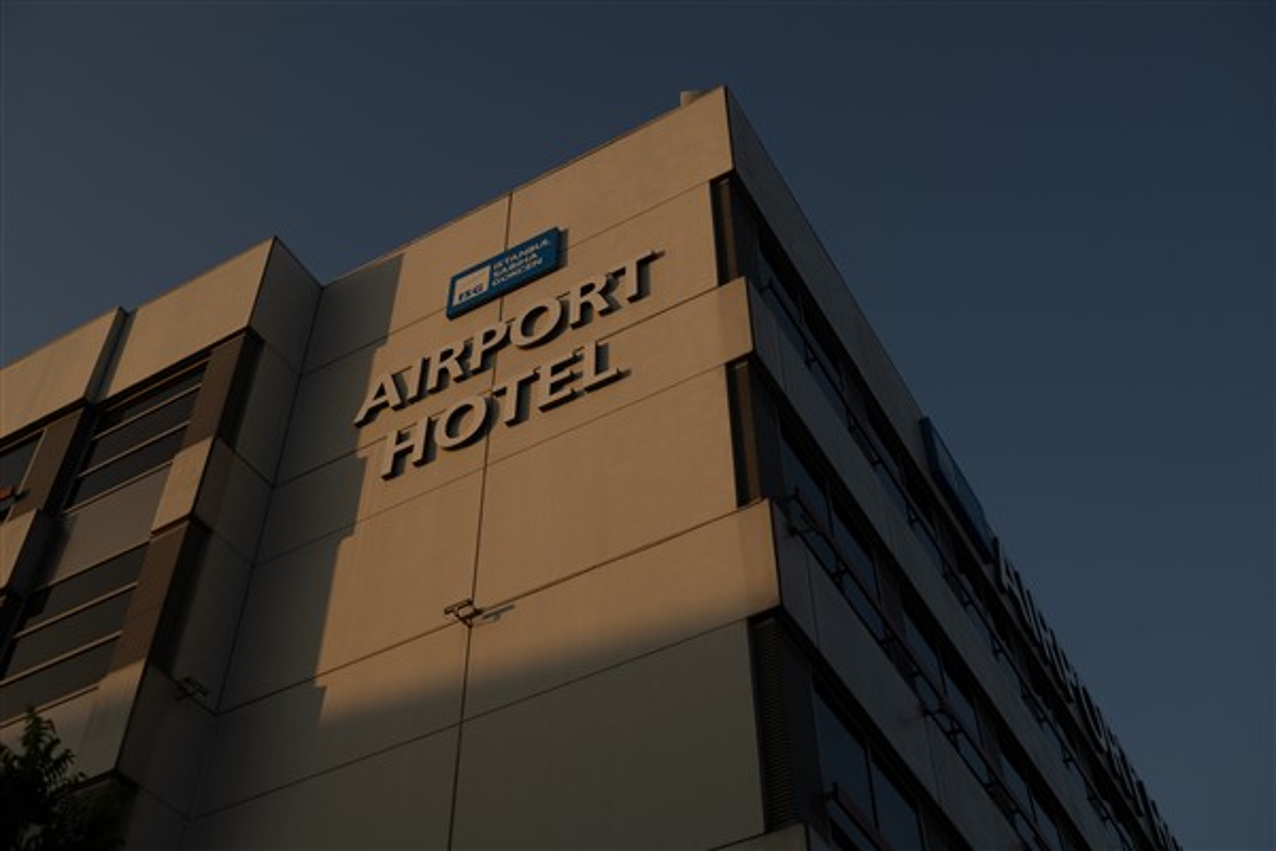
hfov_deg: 48.5
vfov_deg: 33.4
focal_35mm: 40
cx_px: 638
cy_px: 426
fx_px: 1418
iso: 100
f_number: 5
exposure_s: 1/640
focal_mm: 40
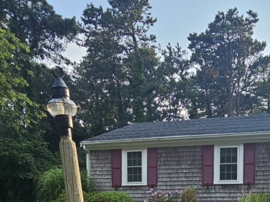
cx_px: 180
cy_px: 230
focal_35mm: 36
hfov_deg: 50.5
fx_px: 281
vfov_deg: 33.6
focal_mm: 2.2
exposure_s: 1/887
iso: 50
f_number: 2.2
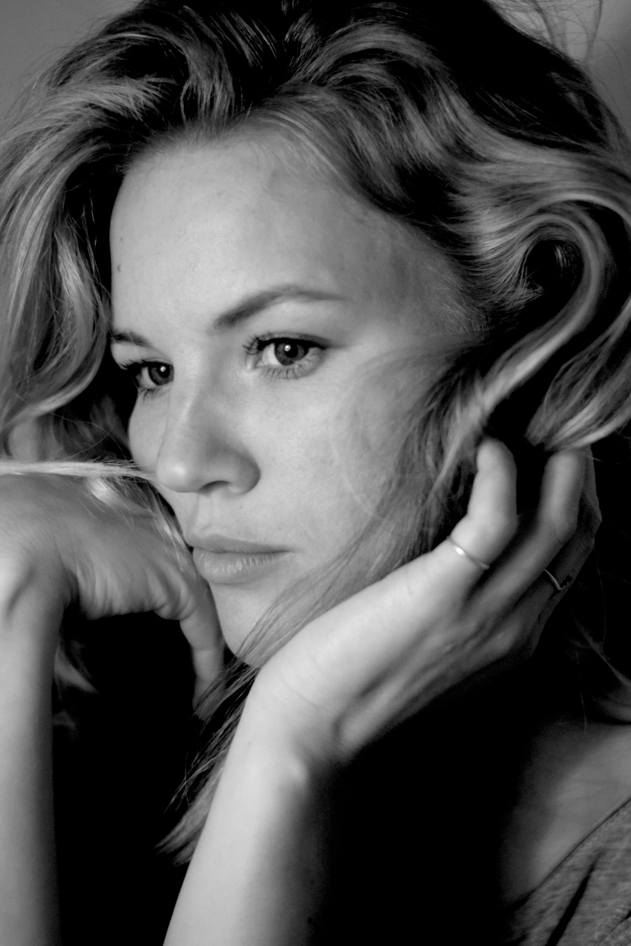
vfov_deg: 27.0
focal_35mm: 75
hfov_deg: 18.2
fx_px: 1972
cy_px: 473
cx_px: 316
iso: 3200
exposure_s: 1/800
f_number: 1.8
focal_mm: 50
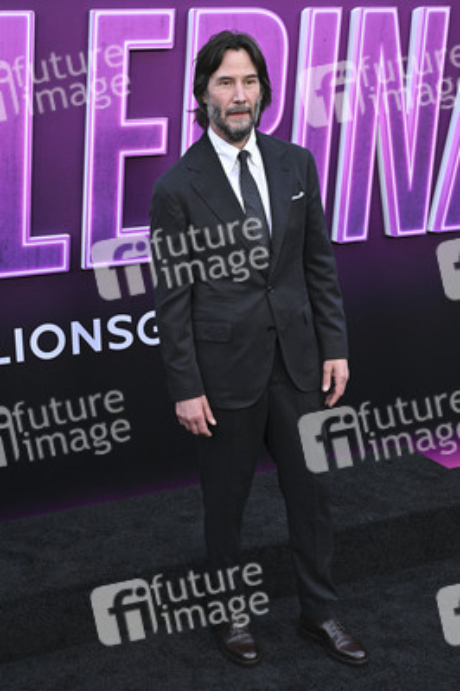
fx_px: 845
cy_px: 346
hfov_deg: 30.5
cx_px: 230
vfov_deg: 44.5
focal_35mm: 44
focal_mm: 44
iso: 1600
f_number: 5.6
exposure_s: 1/320
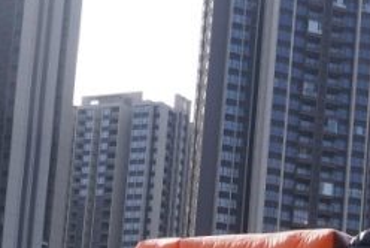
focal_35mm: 99
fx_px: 1019
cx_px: 465
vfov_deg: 12.9
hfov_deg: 19.2
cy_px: 406
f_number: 8
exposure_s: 1/200
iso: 100
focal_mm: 16
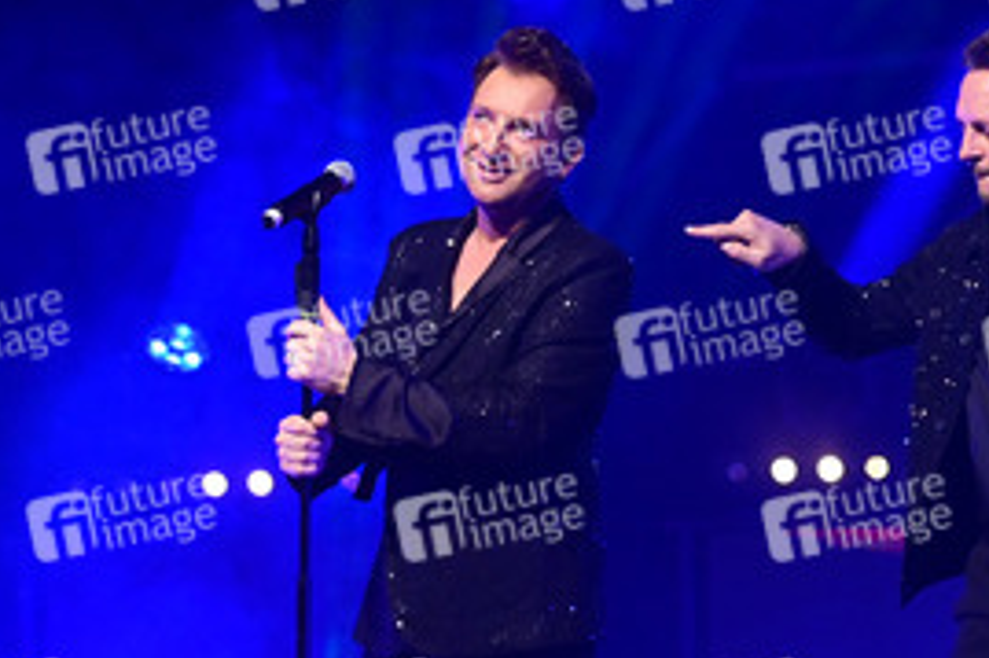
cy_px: 426
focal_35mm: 201
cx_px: 759
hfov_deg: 10.2
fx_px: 5518
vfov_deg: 6.8
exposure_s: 1/500
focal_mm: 120
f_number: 3.5
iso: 4000
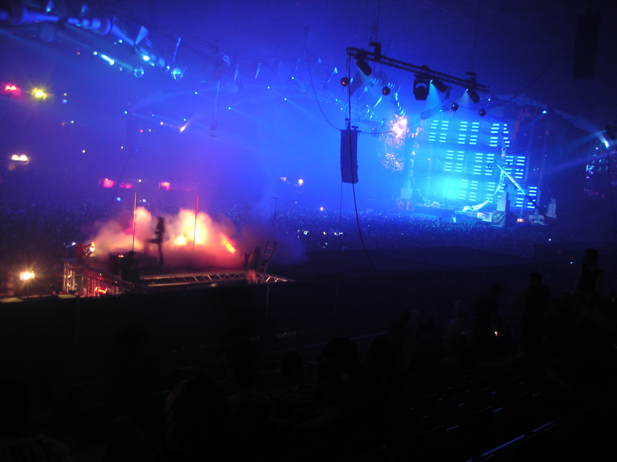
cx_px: 308
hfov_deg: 49.0
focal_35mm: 38
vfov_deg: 37.7
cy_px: 231
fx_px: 677
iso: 100
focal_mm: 6
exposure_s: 1/1.6
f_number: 2.8
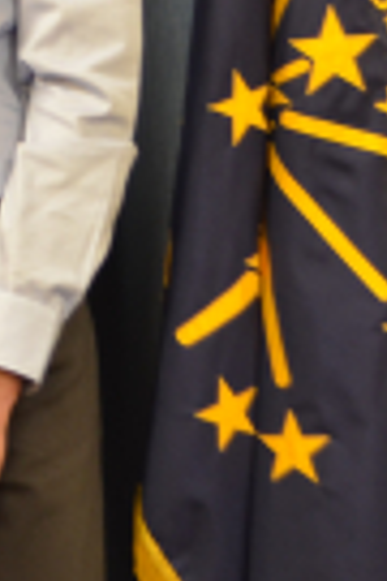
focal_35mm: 147
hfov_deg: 8.8
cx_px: -400
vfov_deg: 13.8
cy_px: 4
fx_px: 2370
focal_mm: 26
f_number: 4.2
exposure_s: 1/15
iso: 560
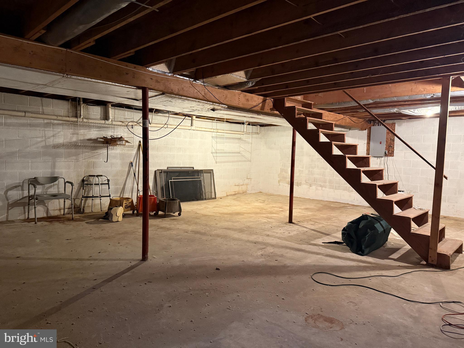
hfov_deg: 71.6
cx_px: 232
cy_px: 174
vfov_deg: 56.8
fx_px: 322
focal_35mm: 24
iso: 800
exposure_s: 1/40
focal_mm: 6.76
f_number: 1.78
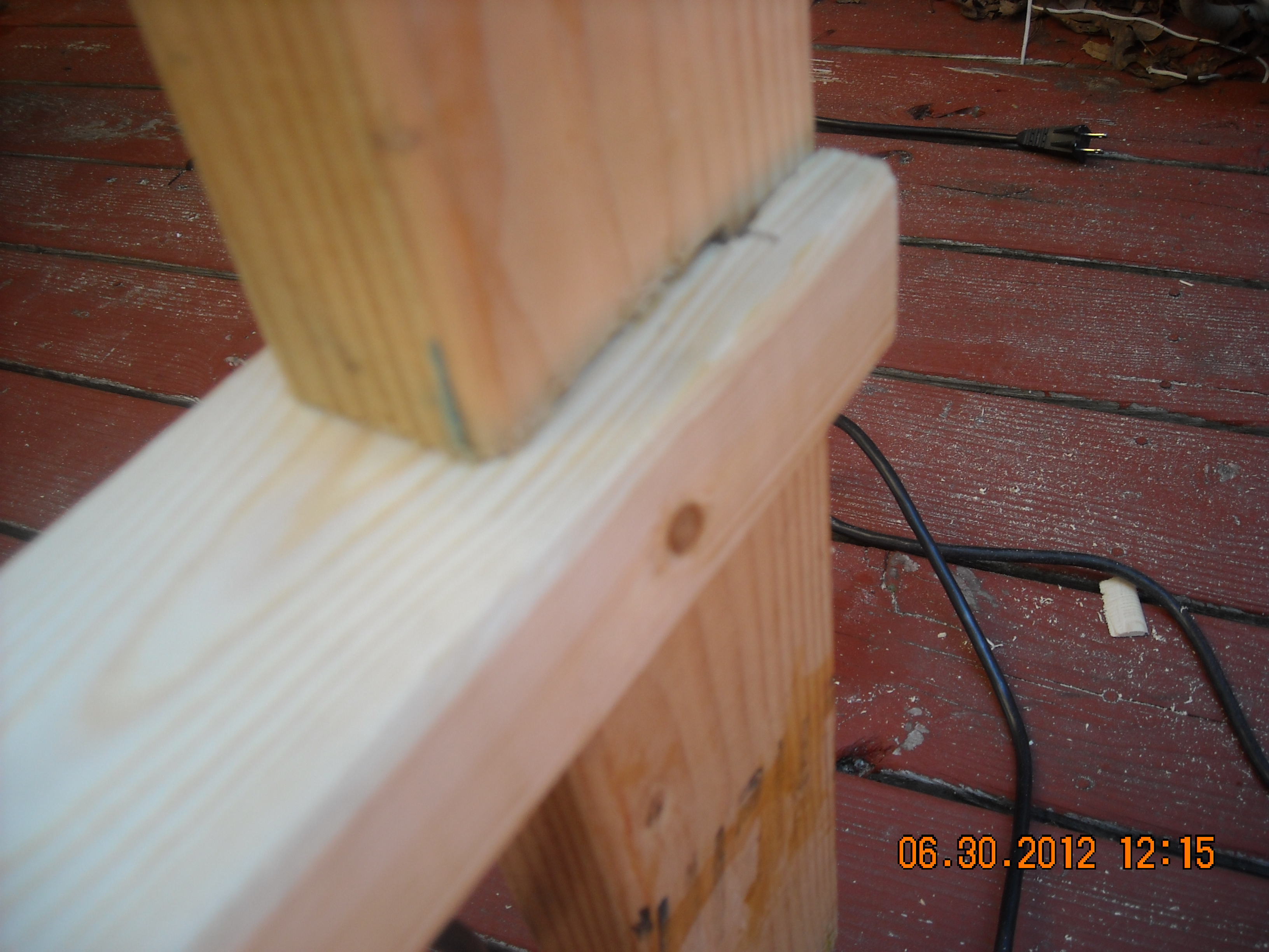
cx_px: 634
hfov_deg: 52.6
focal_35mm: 35
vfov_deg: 40.7
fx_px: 1283
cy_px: 476
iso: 64
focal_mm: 5.7
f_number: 2.8
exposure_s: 1/129
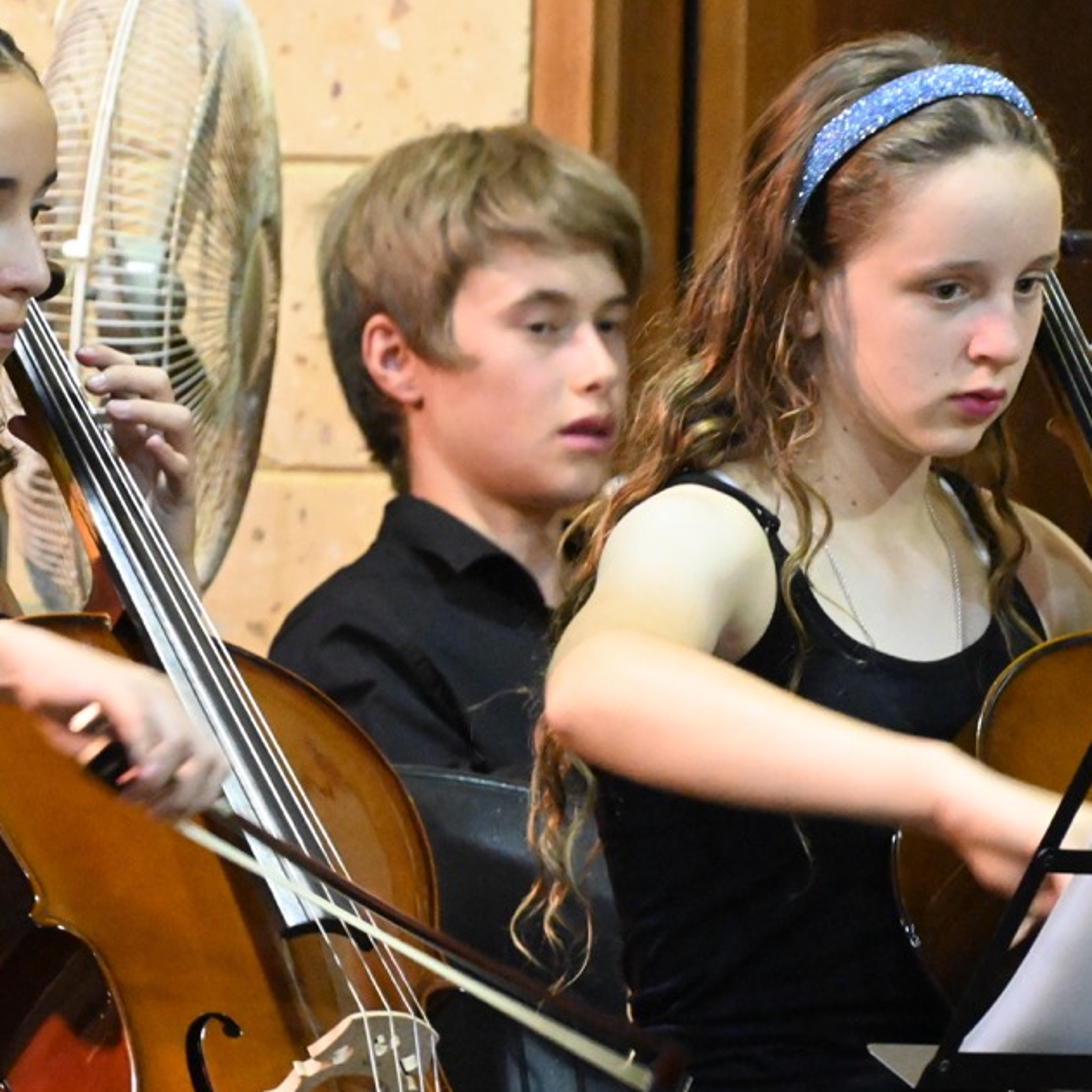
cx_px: 559
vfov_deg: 2.3
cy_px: 597
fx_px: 27696
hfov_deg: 2.3
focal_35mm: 776
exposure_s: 1/30
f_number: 8
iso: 16000
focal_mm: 320
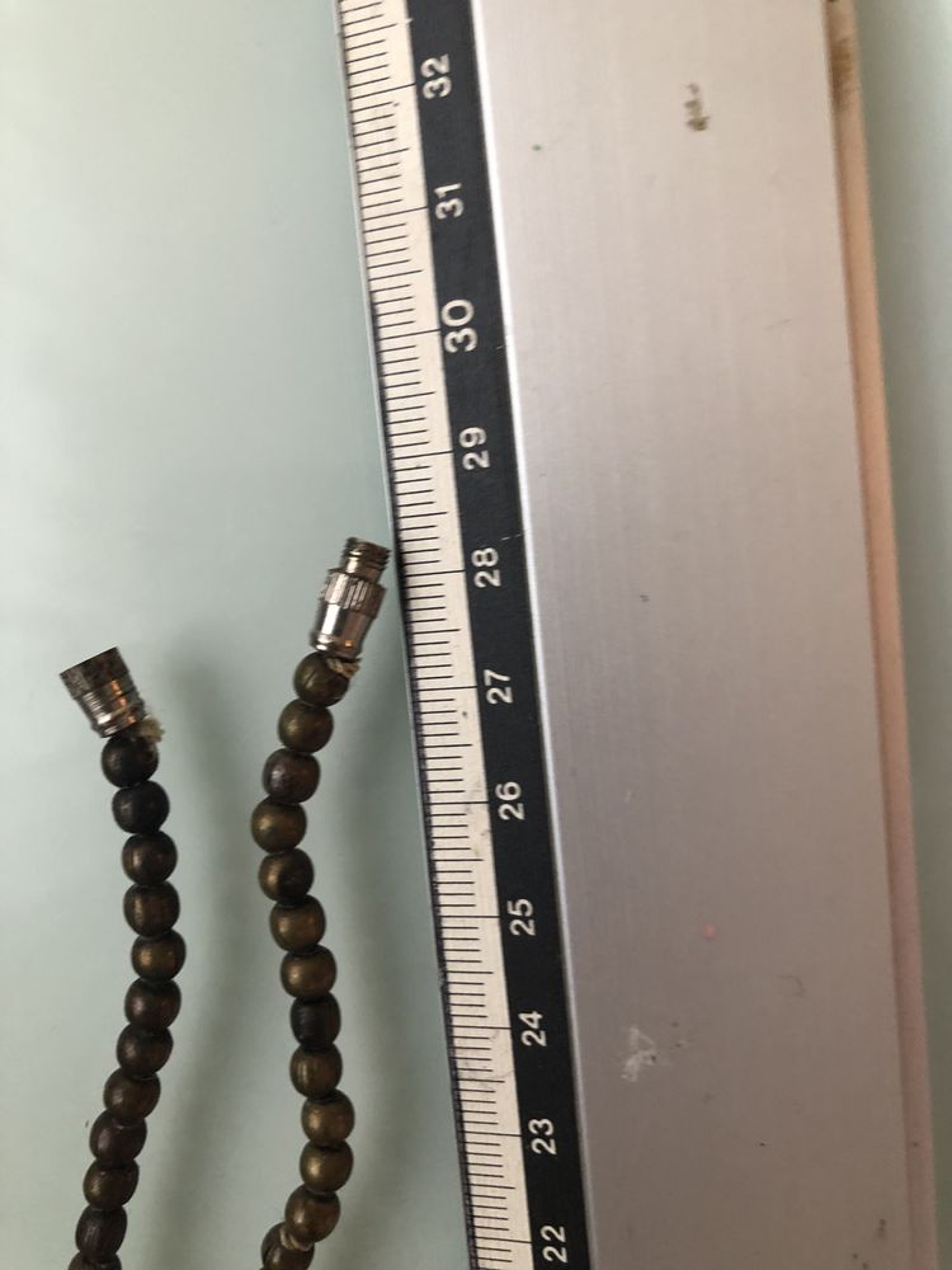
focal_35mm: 28
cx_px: 476
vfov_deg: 63.4
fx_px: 1027
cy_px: 635
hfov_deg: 49.7
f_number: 1.8
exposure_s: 1/17
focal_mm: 3.99
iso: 80
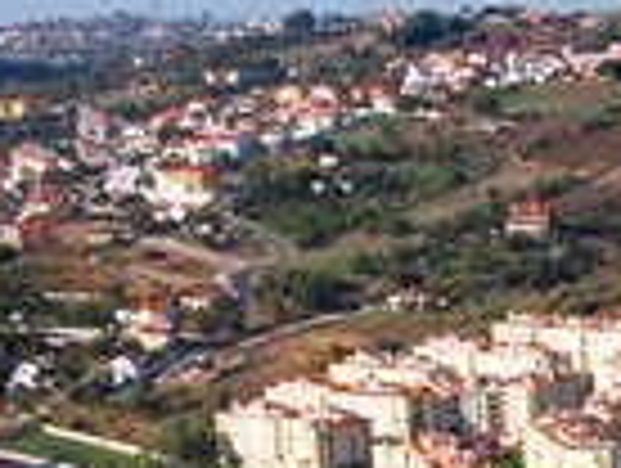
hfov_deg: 14.2
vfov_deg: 10.5
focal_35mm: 130
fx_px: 2336
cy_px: 925
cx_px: 918
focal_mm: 4.5
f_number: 2.8
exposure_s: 1/1600
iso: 100
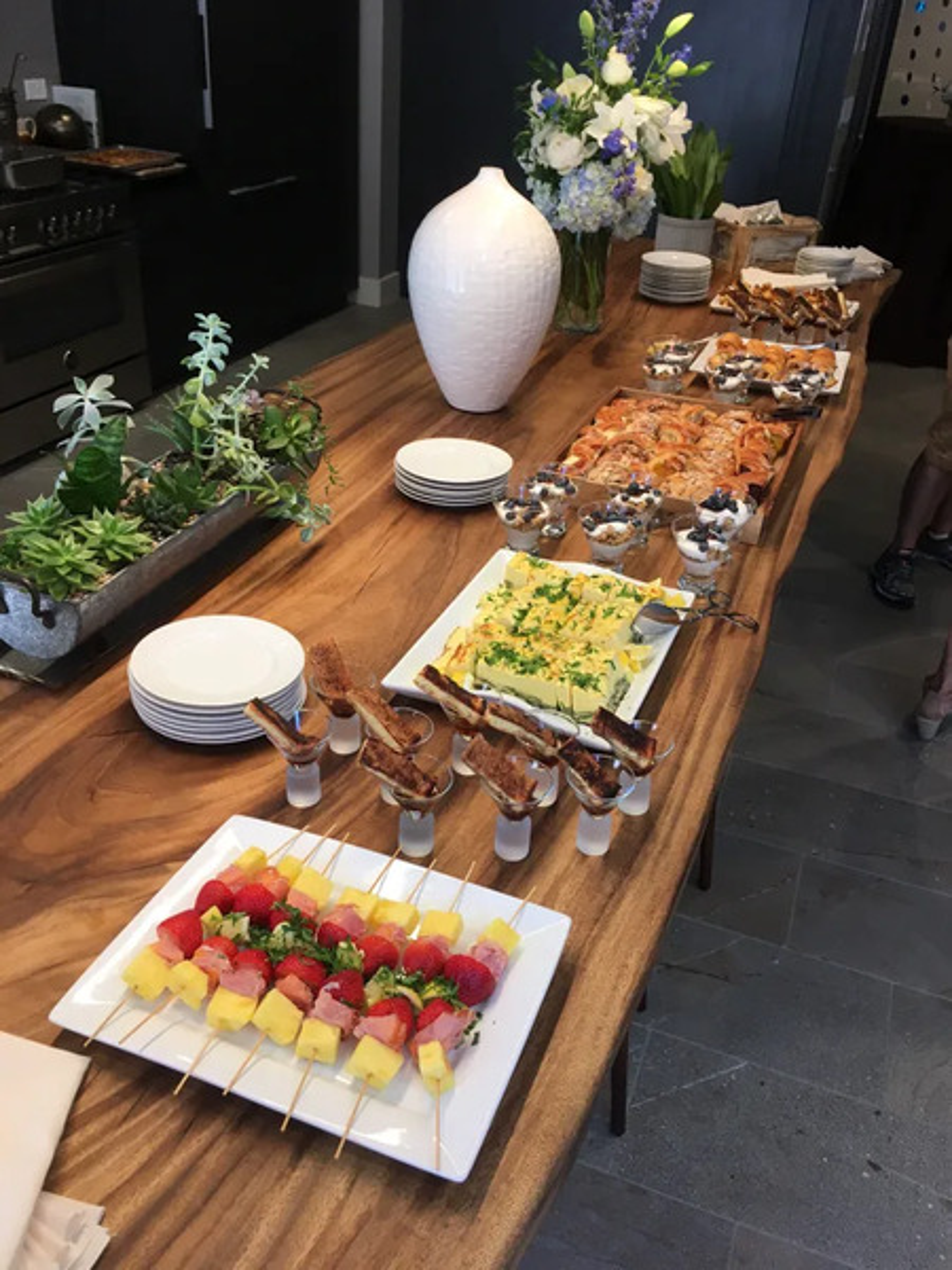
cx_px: 476
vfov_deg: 61.7
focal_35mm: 29
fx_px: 1063
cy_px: 635
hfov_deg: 48.2
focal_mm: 4.15
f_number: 2.2
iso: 25
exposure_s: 1/30
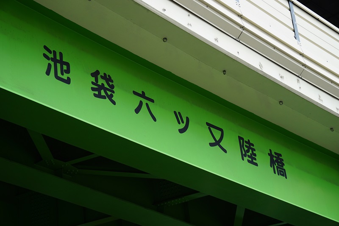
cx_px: 170
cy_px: 113
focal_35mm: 82
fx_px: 777
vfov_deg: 16.5
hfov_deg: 24.6
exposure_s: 1/100
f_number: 4.5
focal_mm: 55
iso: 100
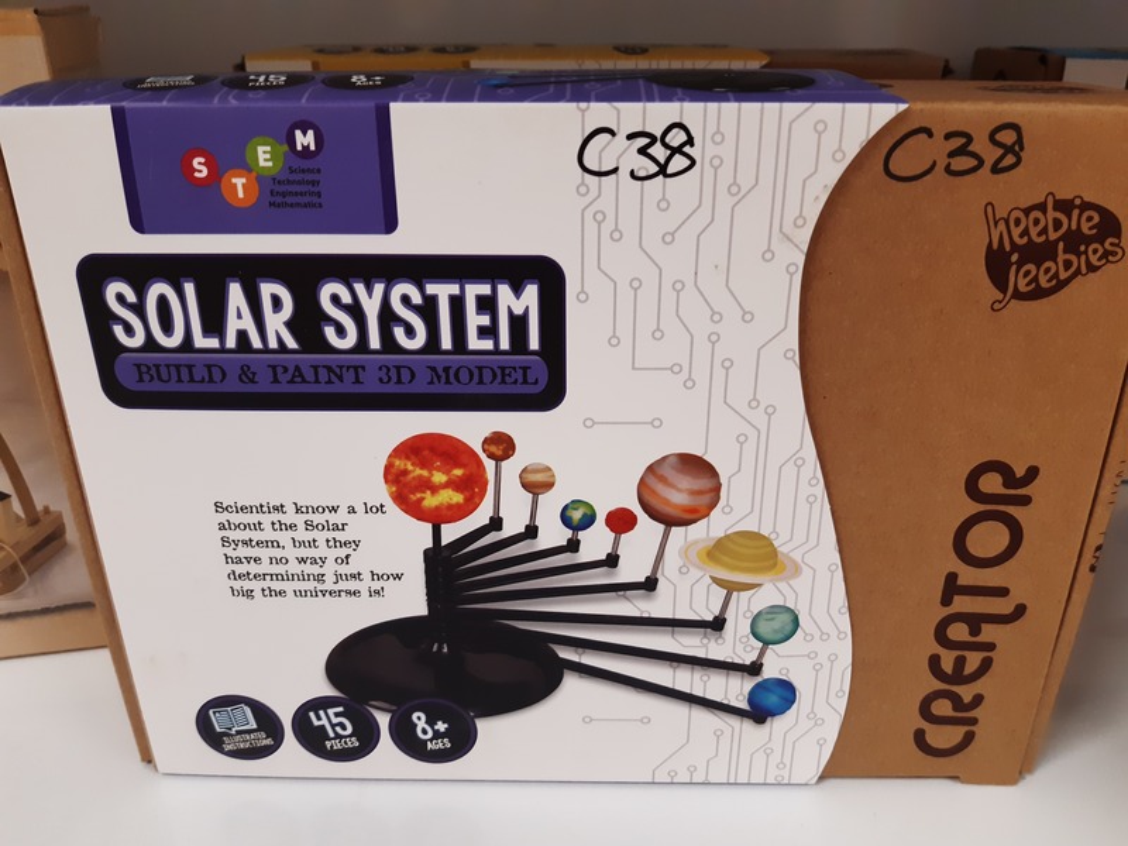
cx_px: 564
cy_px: 423
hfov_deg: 67.3
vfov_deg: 53.1
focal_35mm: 26
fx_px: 847
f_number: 1.7
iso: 160
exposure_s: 1/50
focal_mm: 3.92
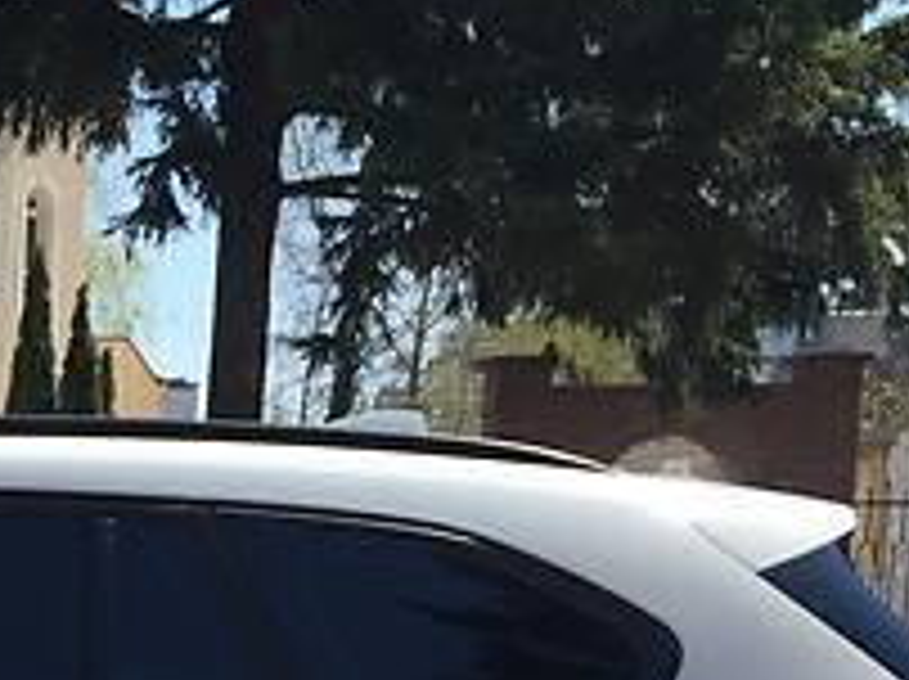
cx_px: -576
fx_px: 3016
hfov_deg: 15.4
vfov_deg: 12.1
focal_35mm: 115
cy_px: 1076
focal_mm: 4.2
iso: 32
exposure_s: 1/1319
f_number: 2.2
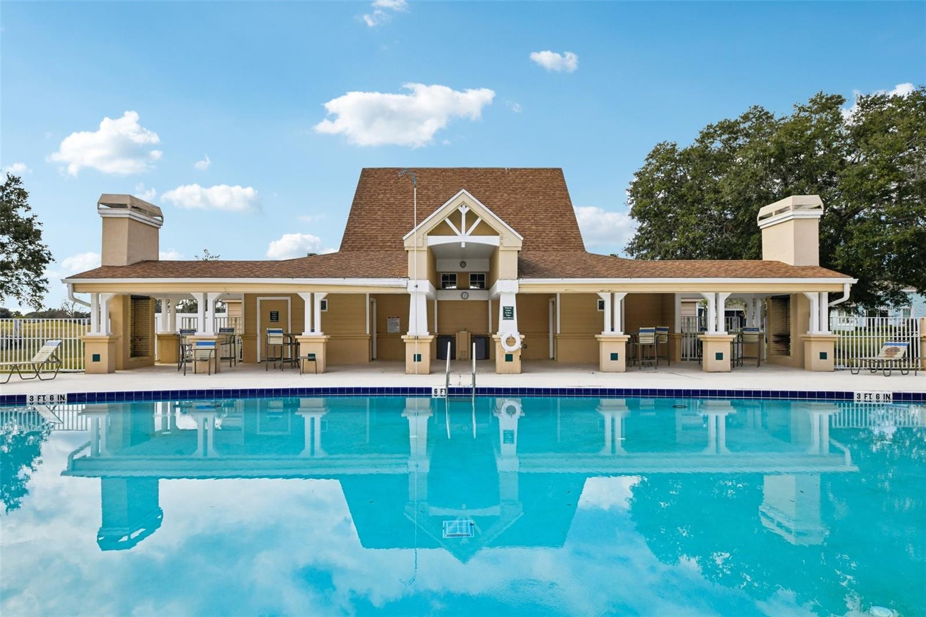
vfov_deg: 61.9
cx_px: 463
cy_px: 308
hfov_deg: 84.0
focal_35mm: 20
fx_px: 514
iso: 400
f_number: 8
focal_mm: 20
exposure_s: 1/800
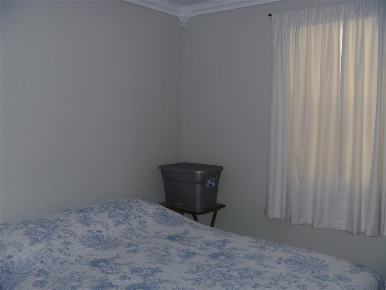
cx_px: 193
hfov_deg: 52.6
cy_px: 145
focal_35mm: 35
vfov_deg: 40.7
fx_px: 390
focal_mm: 6.3
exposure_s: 1/30
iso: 200
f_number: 3.5
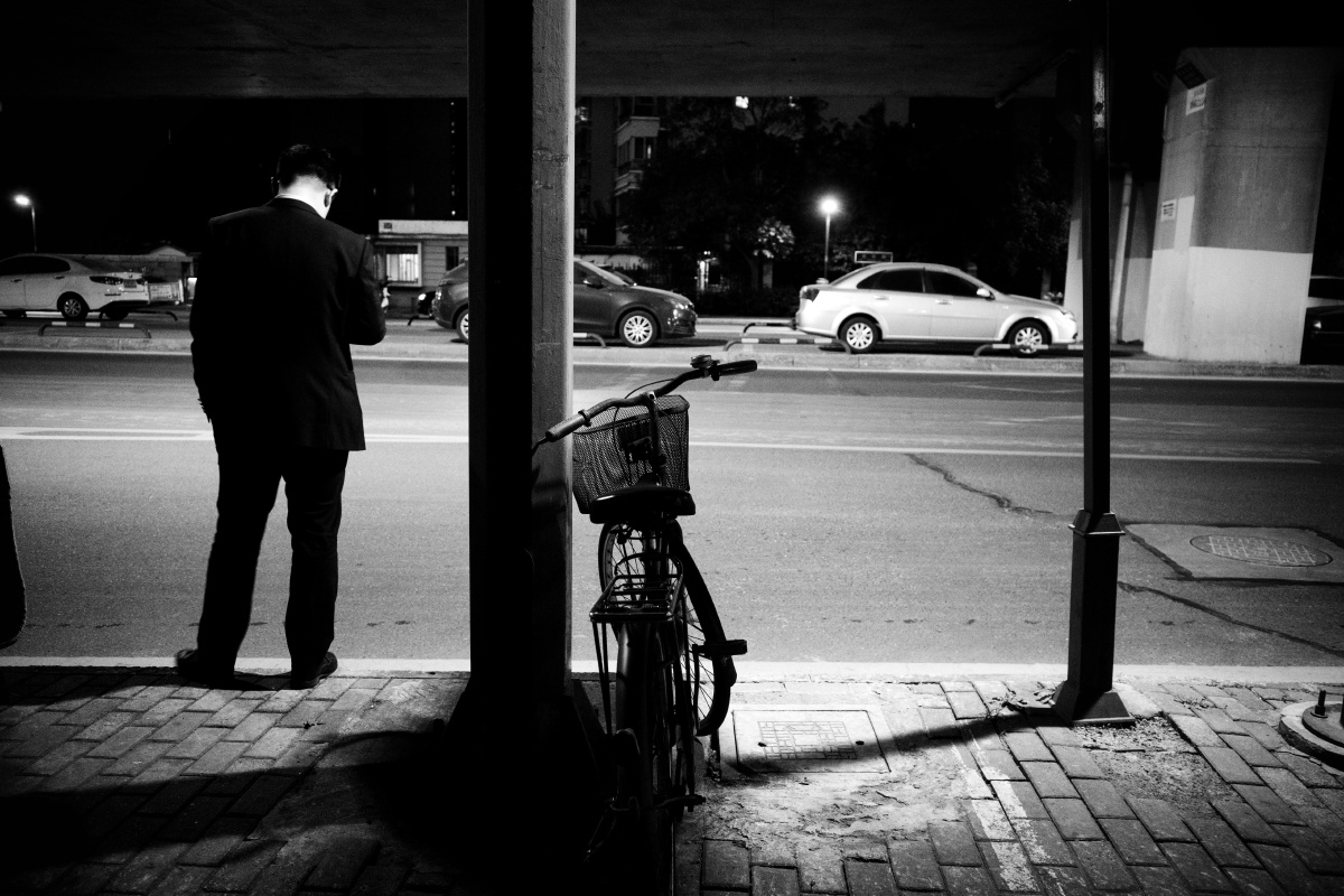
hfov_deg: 65.5
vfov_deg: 46.4
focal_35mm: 28
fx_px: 1045
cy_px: 448
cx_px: 672
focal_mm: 18.3
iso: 2500
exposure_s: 1/30
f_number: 2.8
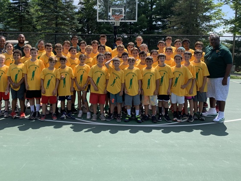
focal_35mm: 33
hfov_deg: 55.2
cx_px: 106
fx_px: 230
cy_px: 69
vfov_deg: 42.6
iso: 25
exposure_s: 1/1250
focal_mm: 4.25
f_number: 1.8
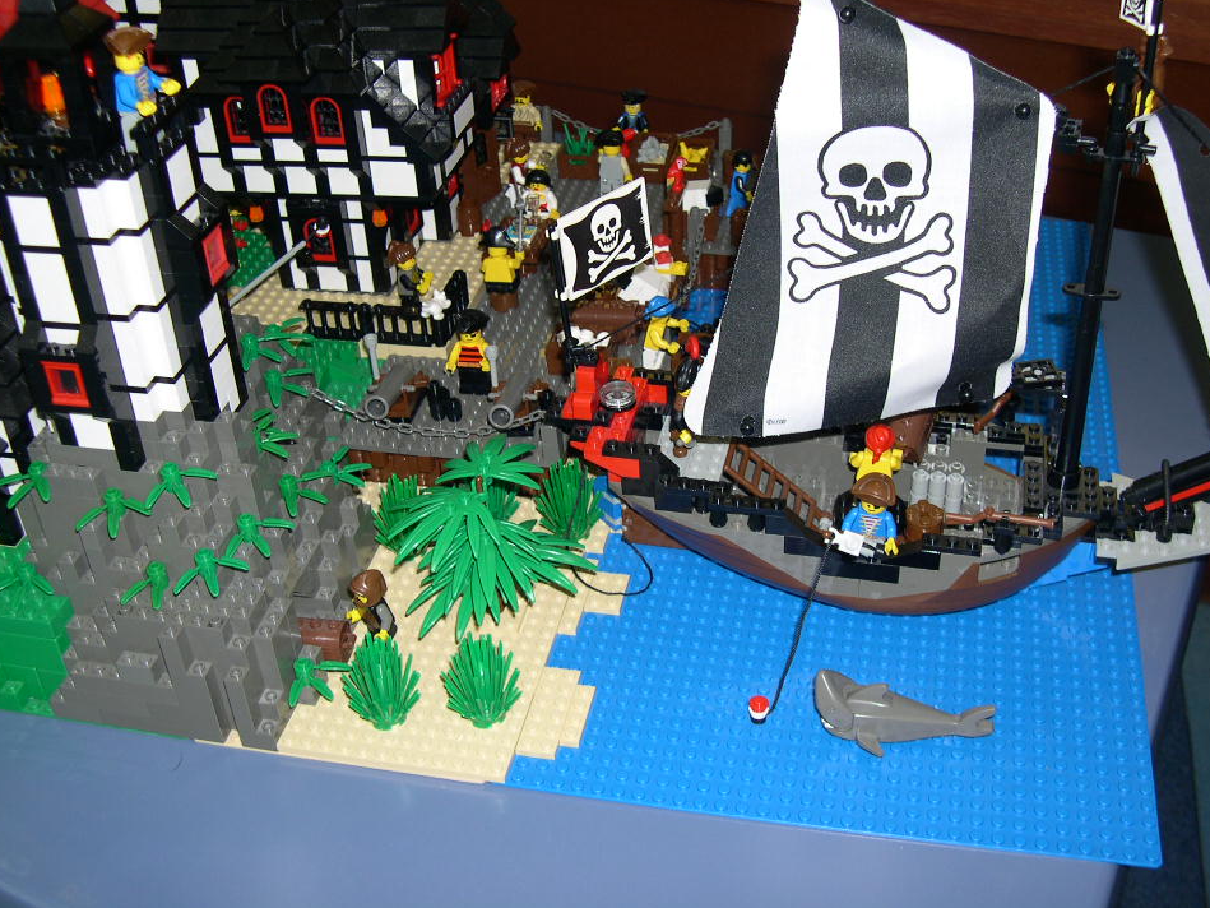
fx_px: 1433
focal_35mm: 41
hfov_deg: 45.8
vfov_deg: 35.1
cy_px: 423
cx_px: 597
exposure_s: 1/60
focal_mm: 8
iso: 100
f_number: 2.8
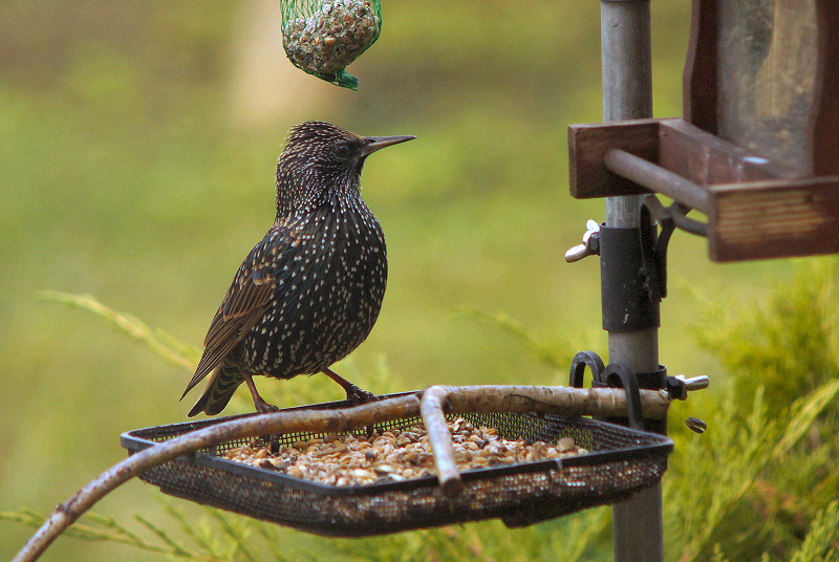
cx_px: 420
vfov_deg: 6.1
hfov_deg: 9.1
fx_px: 5251
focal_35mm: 225
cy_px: 281
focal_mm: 150
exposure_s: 1/250
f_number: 4
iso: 125
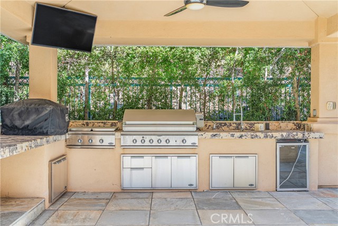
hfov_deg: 51.9
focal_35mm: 37
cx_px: 169
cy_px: 113
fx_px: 347
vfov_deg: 36.0
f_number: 8
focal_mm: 37
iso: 80
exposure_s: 1/25
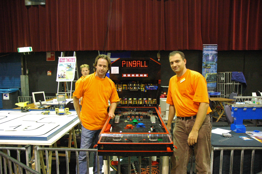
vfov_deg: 47.8
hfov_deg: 67.4
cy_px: 87
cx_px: 131
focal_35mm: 27
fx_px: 196
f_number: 3.5
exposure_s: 1/15
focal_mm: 18
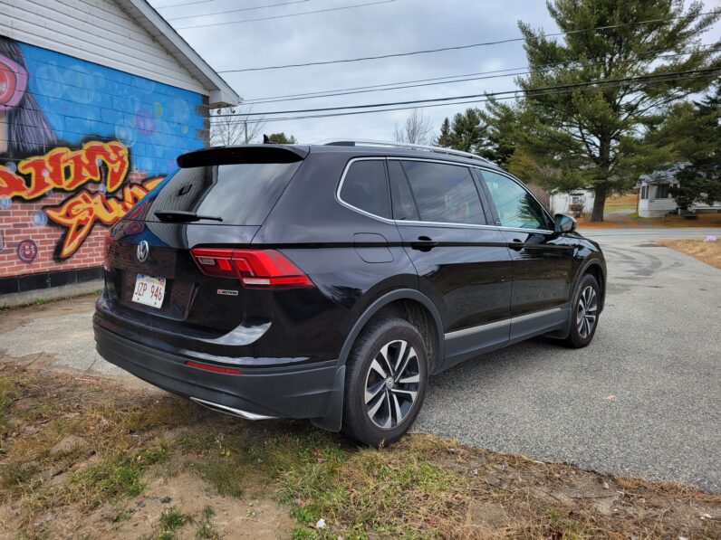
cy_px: 270
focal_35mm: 26
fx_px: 542
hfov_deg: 67.3
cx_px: 360
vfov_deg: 53.1
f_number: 1.8
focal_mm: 5.4
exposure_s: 1/409
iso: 40
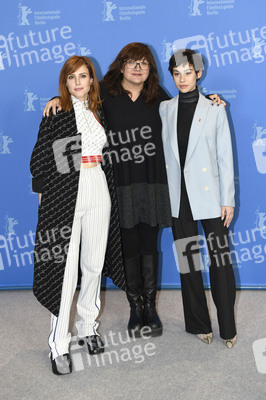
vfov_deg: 42.8
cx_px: 133
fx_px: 511
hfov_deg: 29.2
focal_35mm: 46
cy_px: 200
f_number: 3.5
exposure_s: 1/250
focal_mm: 46
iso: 800
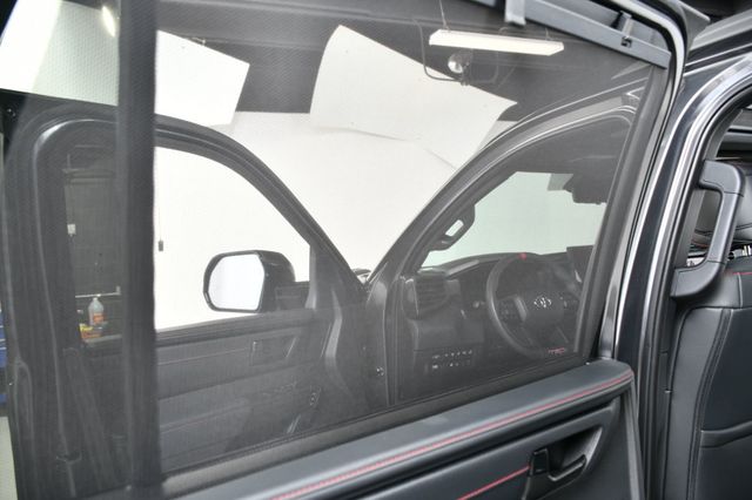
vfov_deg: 47.9
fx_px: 564
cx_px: 376
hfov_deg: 67.4
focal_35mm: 27
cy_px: 250
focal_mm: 18
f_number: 3.5
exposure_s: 1/160
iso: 100
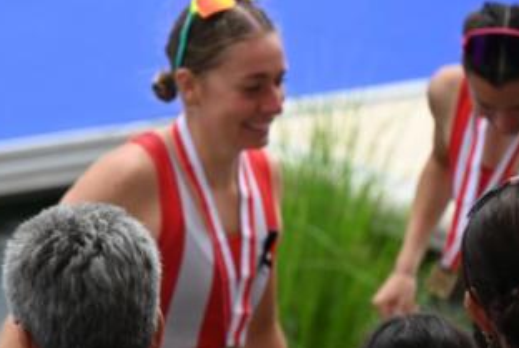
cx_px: 155
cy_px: 183
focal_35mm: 320
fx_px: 4620
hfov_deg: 6.4
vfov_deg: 4.3
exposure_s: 1/400
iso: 400
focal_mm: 200
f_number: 6.3
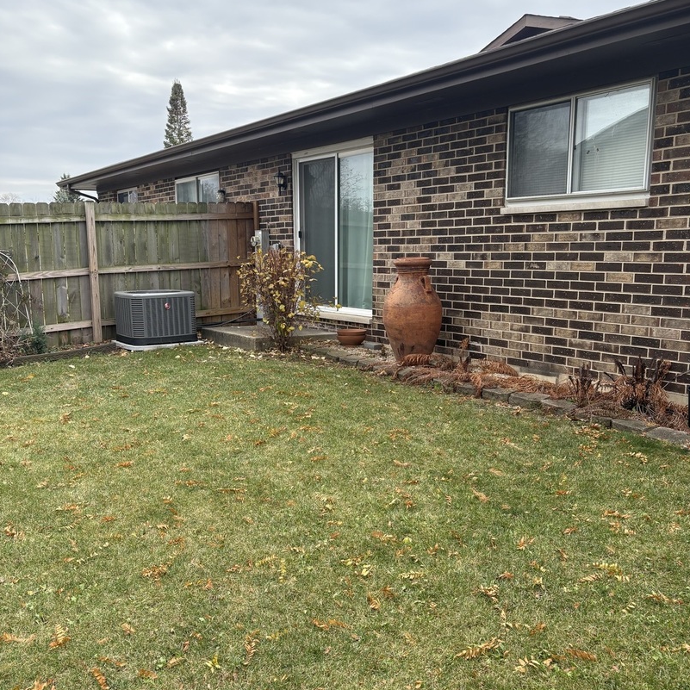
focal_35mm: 31
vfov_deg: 52.5
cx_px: 347
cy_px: 362
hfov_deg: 52.5
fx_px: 699
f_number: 1.6
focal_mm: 5.96
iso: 64
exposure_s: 1/468
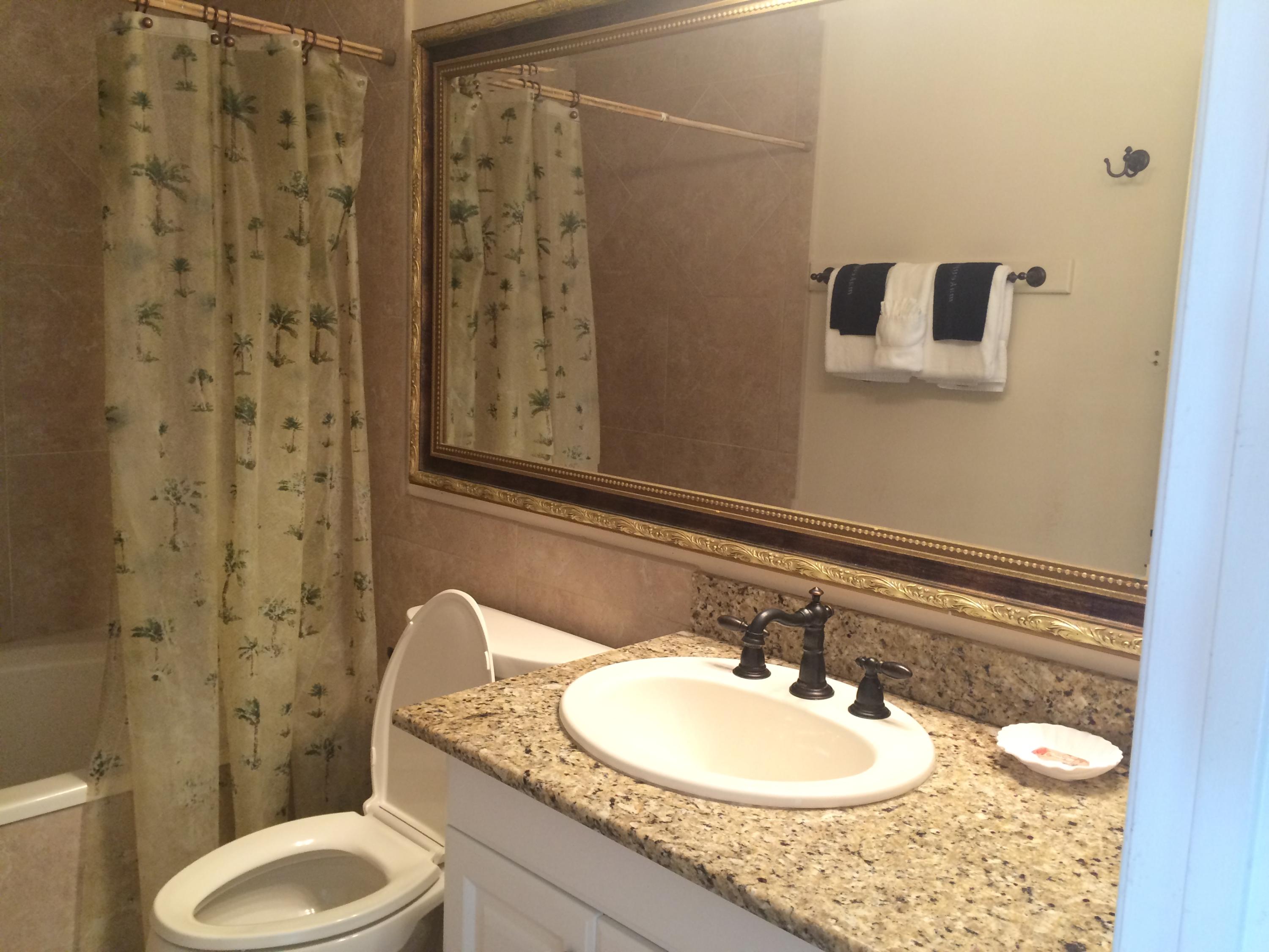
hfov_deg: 61.7
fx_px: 1063
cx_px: 634
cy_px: 476
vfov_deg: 48.2
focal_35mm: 29
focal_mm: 4.15
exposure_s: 1/30
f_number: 2.2
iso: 100
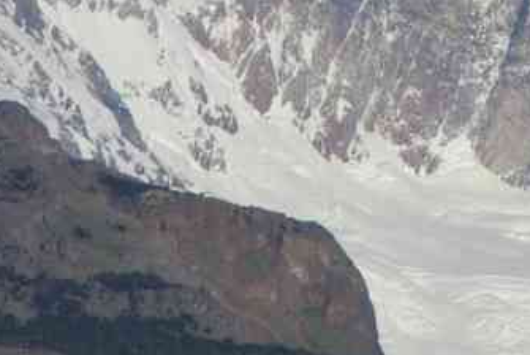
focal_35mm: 761
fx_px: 11213
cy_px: -43
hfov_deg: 2.7
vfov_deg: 1.8
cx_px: 456
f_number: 11
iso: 100
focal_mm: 170
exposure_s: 1/500
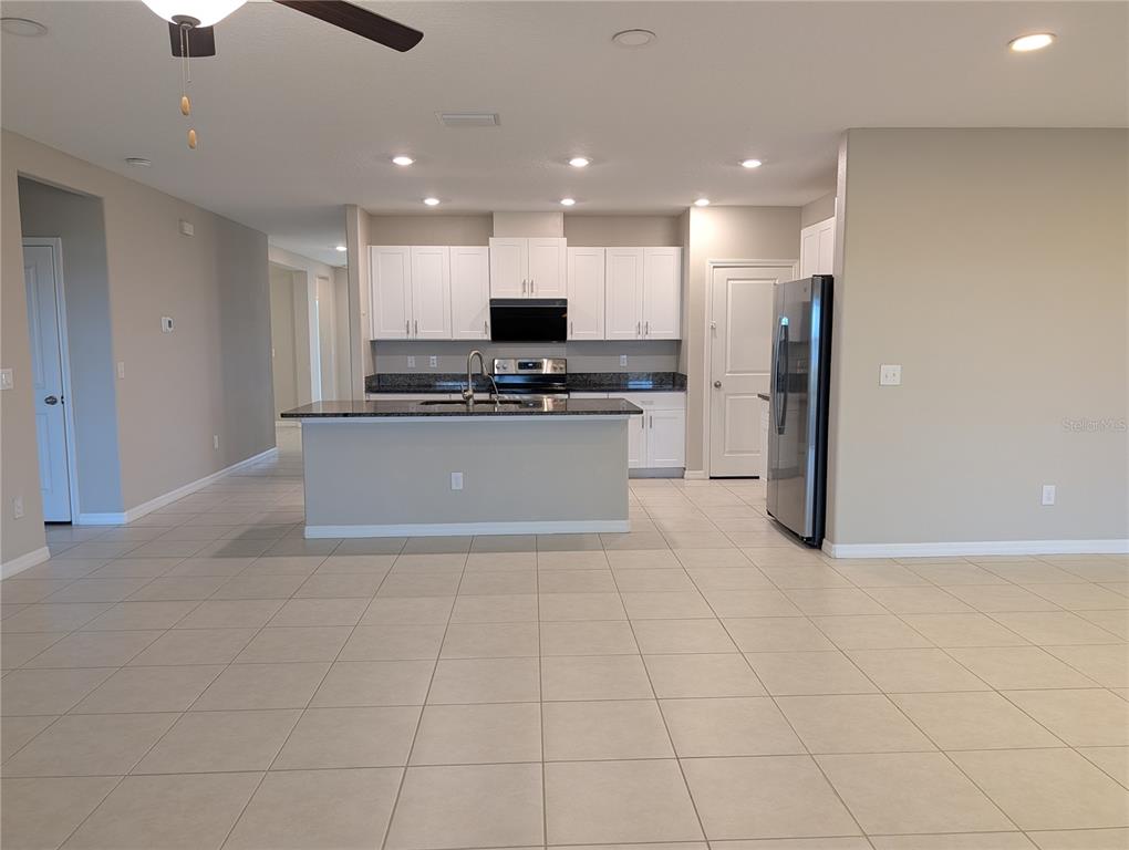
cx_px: 564
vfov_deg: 56.9
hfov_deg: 71.5
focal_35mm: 24
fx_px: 784
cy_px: 425
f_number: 1.68
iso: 48
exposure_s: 1/30
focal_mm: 6.9
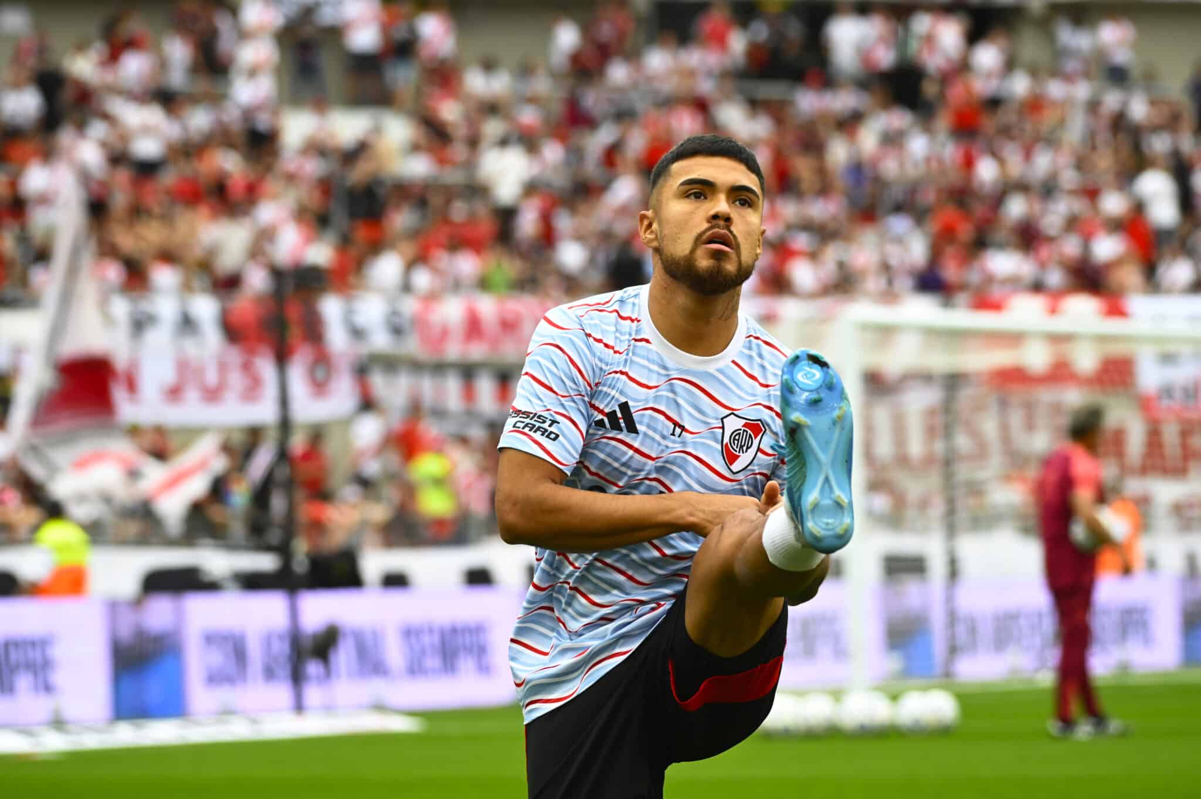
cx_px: 600
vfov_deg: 6.9
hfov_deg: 10.3
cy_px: 400
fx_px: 6668
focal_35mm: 200
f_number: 5.6
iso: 2000
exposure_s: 1/640
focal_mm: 200
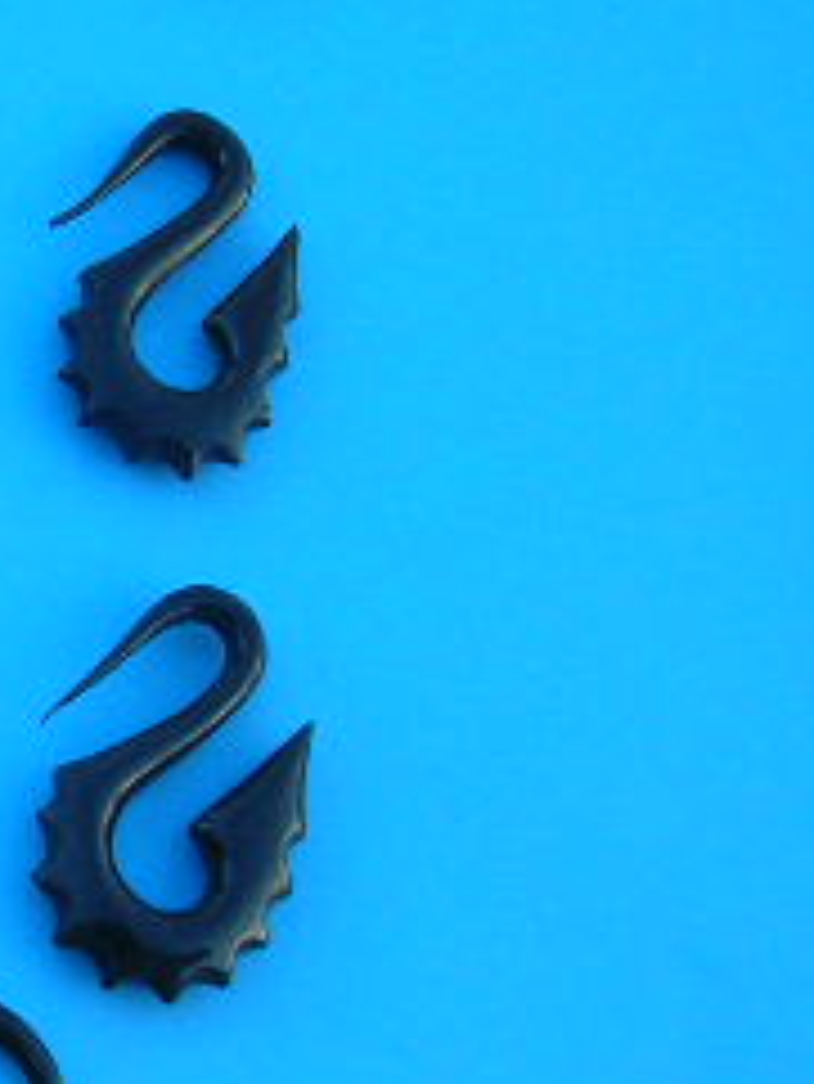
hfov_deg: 14.6
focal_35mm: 93
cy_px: 499
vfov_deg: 21.1
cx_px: -481
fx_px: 2913
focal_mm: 5.8
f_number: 2.8
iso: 50
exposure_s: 1/78.6
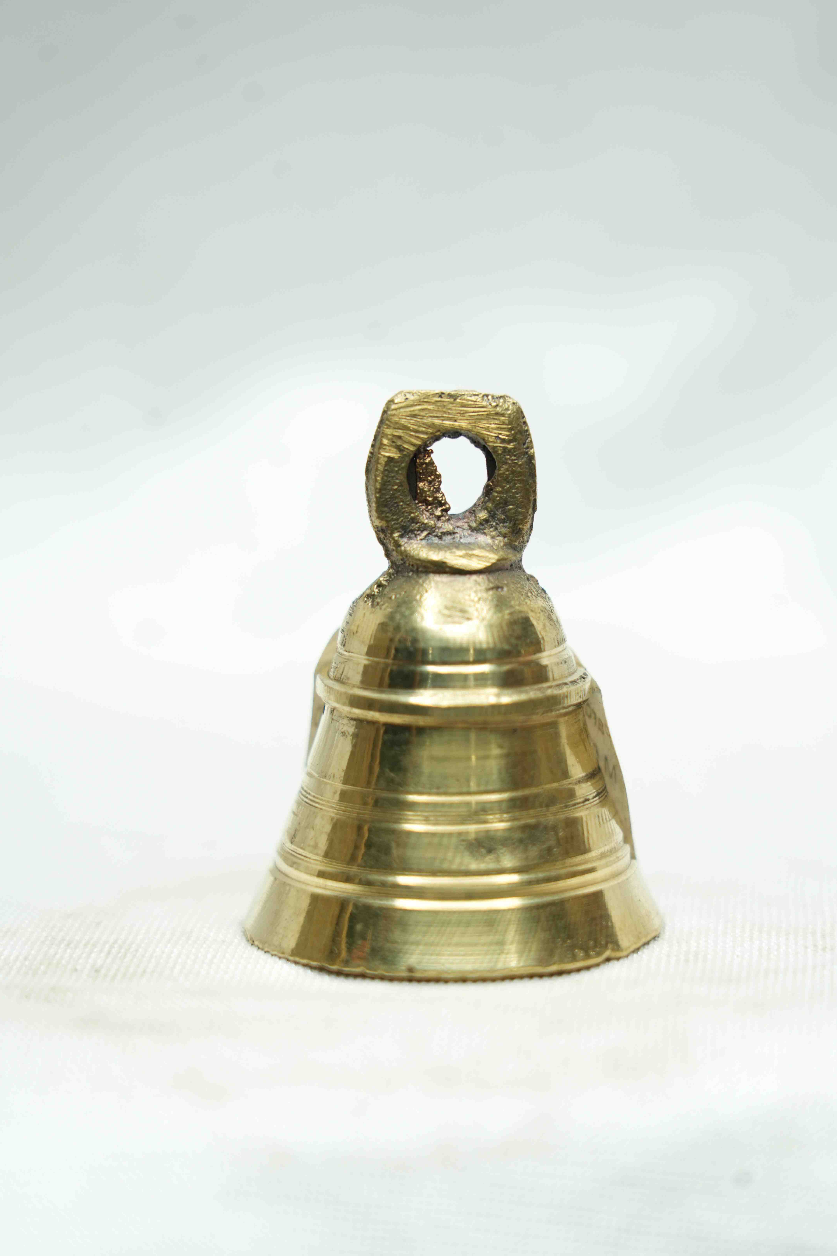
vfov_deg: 17.9
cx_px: 447
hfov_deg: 12.0
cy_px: 657
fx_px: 3976
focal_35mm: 114
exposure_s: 1/80
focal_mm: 105
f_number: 5.6
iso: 400
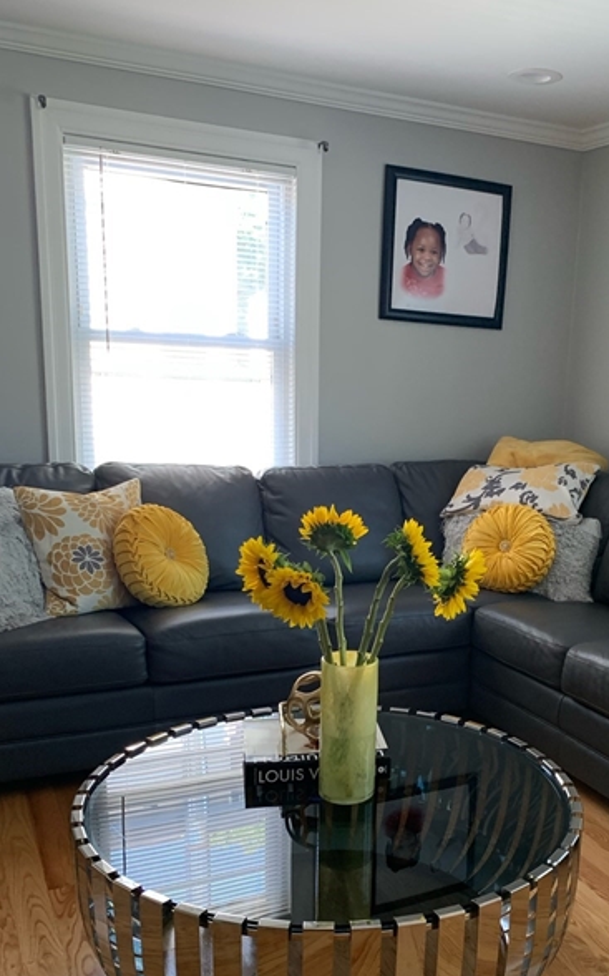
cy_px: 609
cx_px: 445
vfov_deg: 53.4
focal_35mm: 36
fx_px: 957
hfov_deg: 34.7
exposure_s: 1/60
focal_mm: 4.25
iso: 160
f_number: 1.8
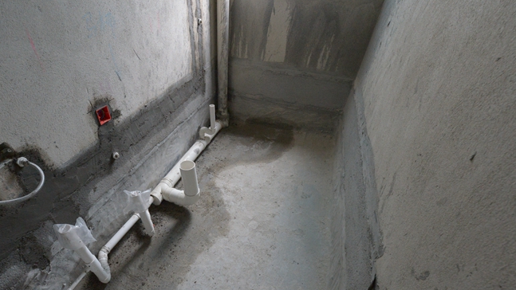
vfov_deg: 62.2
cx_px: 235
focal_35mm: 17
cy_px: 196
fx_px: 233
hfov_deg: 95.7
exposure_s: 1/200
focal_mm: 14
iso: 5000
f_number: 7.1
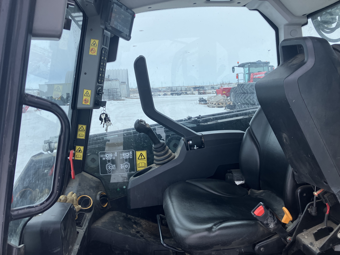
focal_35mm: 28
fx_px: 275
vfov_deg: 49.7
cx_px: 170
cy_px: 128
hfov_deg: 63.4
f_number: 1.8
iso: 32
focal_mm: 3.99
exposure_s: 1/639
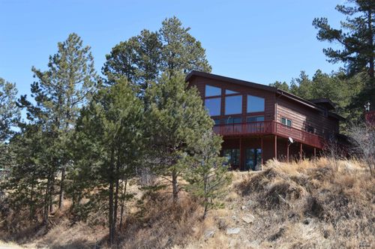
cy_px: 124
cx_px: 188
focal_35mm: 42
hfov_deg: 46.5
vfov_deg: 31.8
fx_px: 437
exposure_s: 1/160
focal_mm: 28
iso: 100
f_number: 6.3
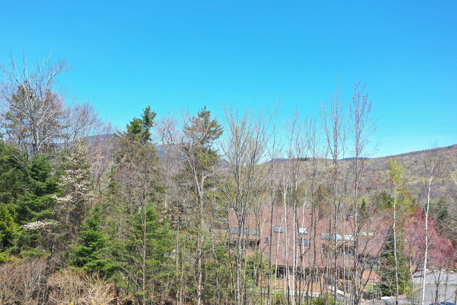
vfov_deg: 46.4
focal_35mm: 28
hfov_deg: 65.5
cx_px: 228
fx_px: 355
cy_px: 152
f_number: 5
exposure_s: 1/240
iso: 100
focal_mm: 10.26
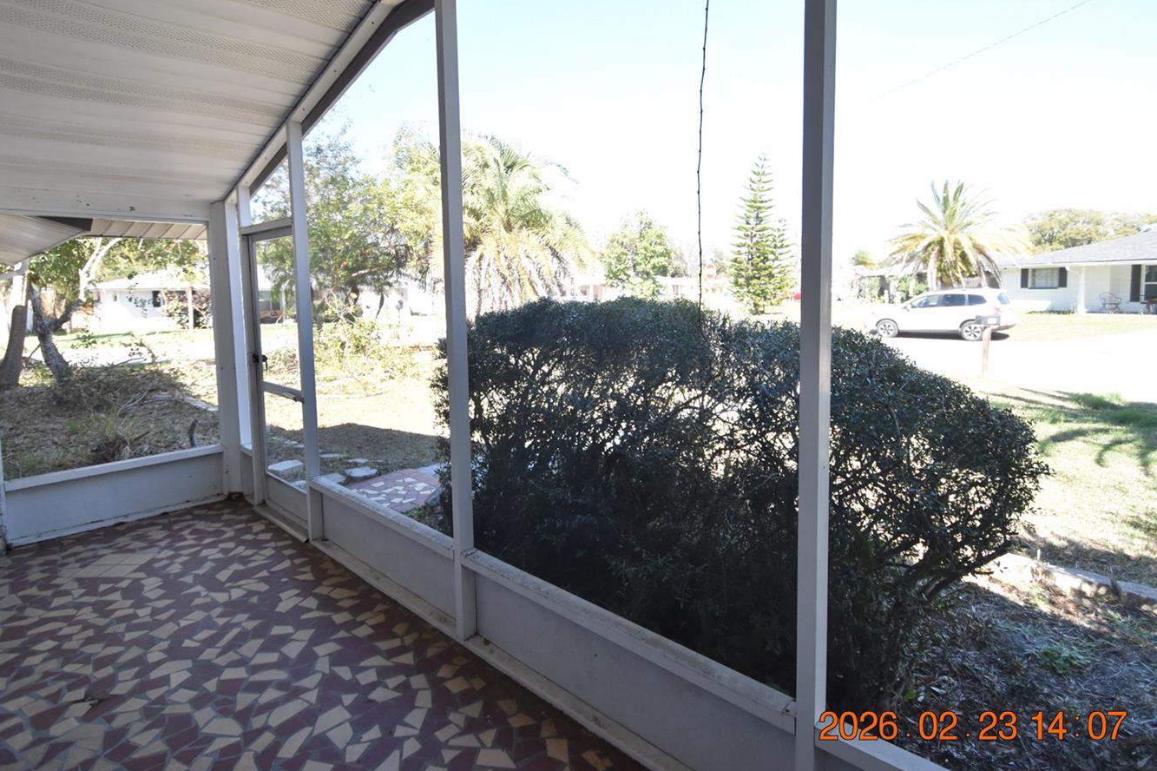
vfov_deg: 67.1
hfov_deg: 90.0
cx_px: 563
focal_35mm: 18
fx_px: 578
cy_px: 333
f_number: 3.5
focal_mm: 10
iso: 800
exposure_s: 1/750
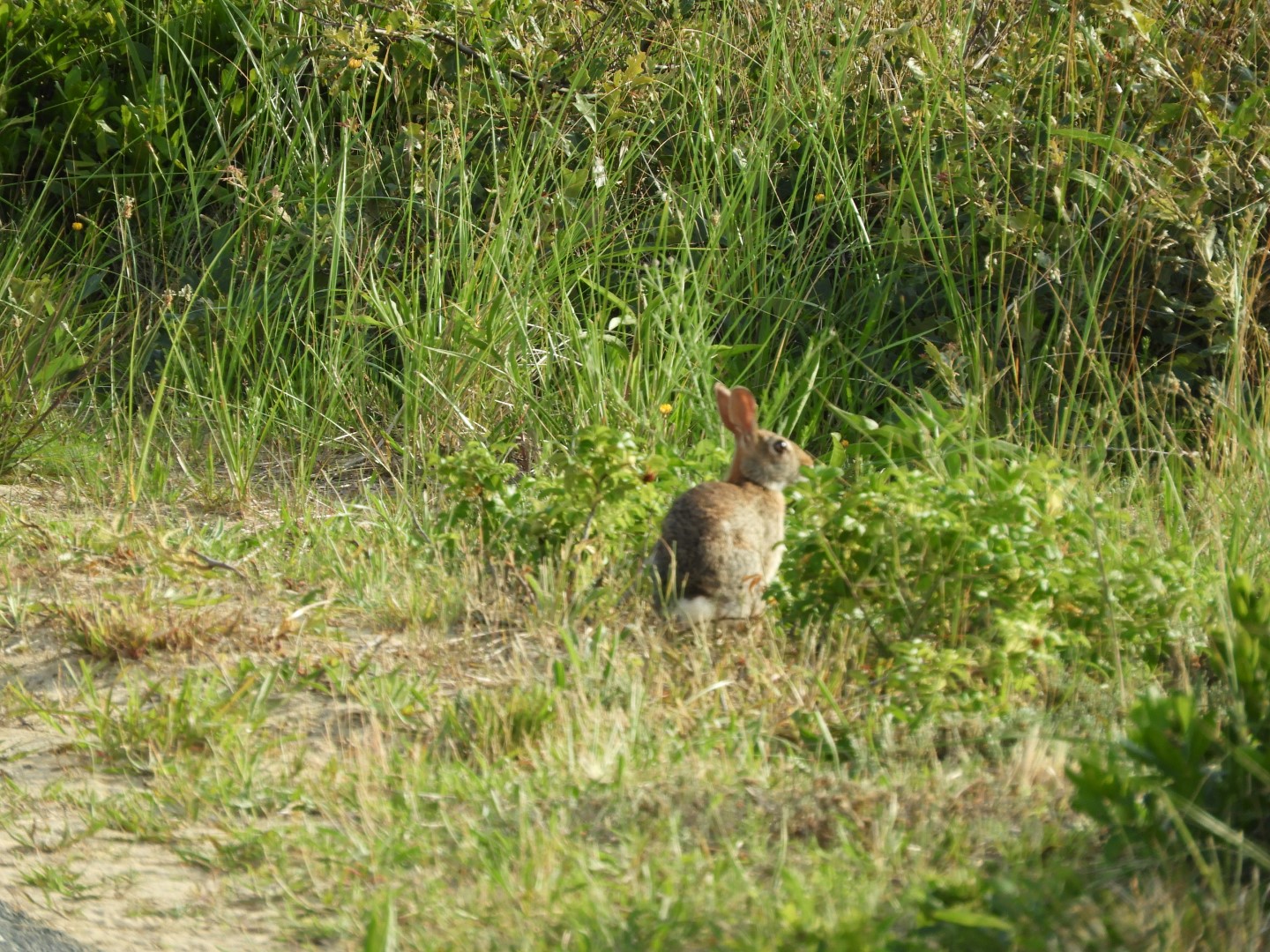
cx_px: 635
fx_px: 23847
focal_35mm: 650
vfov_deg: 2.3
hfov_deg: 3.1
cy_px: 476
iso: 125
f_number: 5.6
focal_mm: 116.5
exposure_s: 1/250
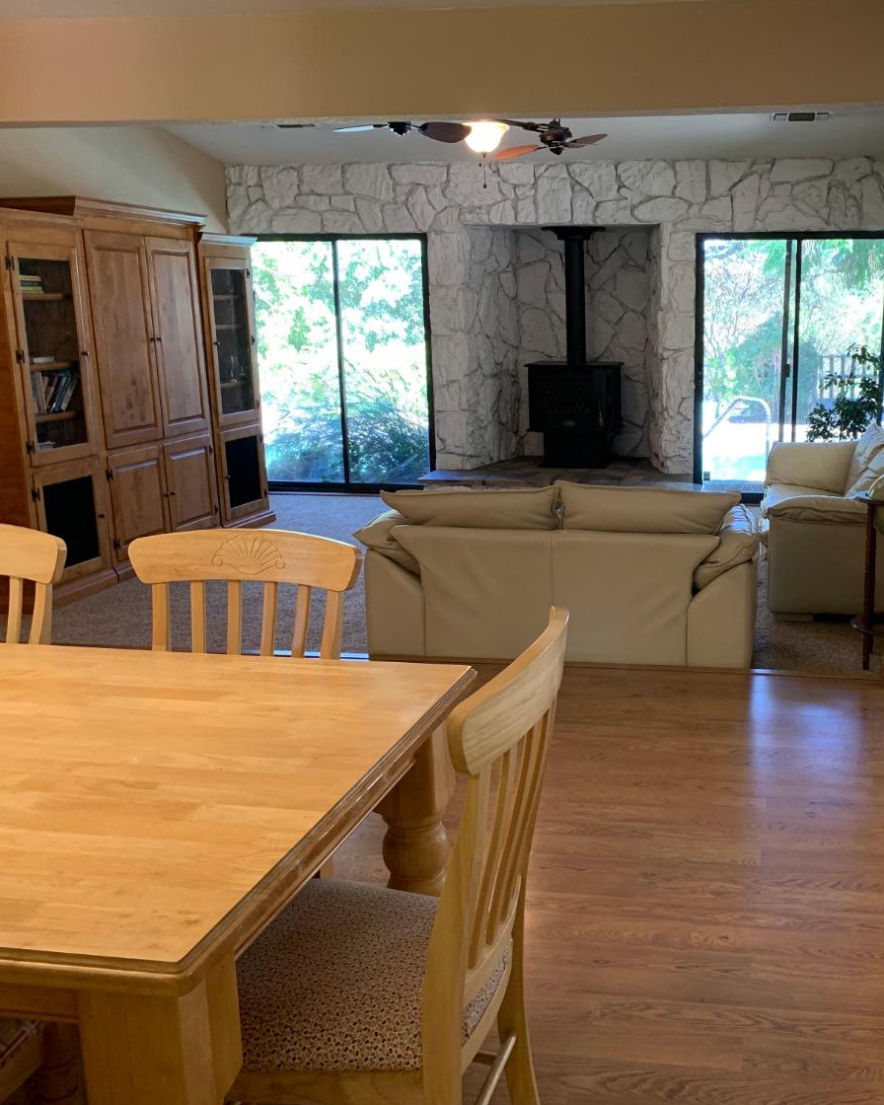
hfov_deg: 42.0
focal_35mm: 34
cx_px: 671
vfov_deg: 52.8
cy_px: 552
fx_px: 1112
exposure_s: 1/60
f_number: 1.8
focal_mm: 4.25
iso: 125
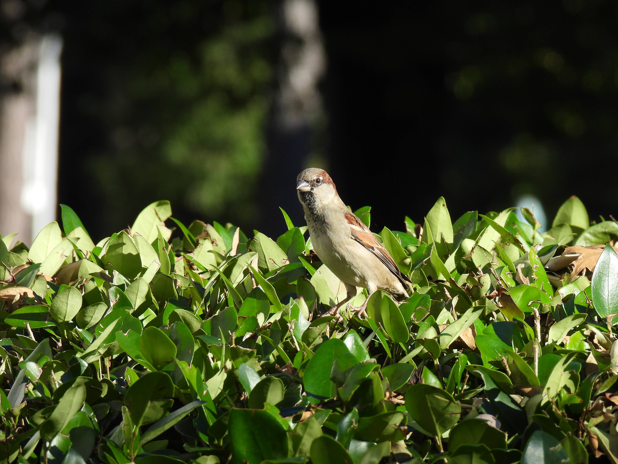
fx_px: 9337
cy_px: 233
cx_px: 352
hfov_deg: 3.8
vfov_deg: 2.8
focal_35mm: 523
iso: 100
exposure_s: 1/320
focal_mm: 80.3
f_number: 5
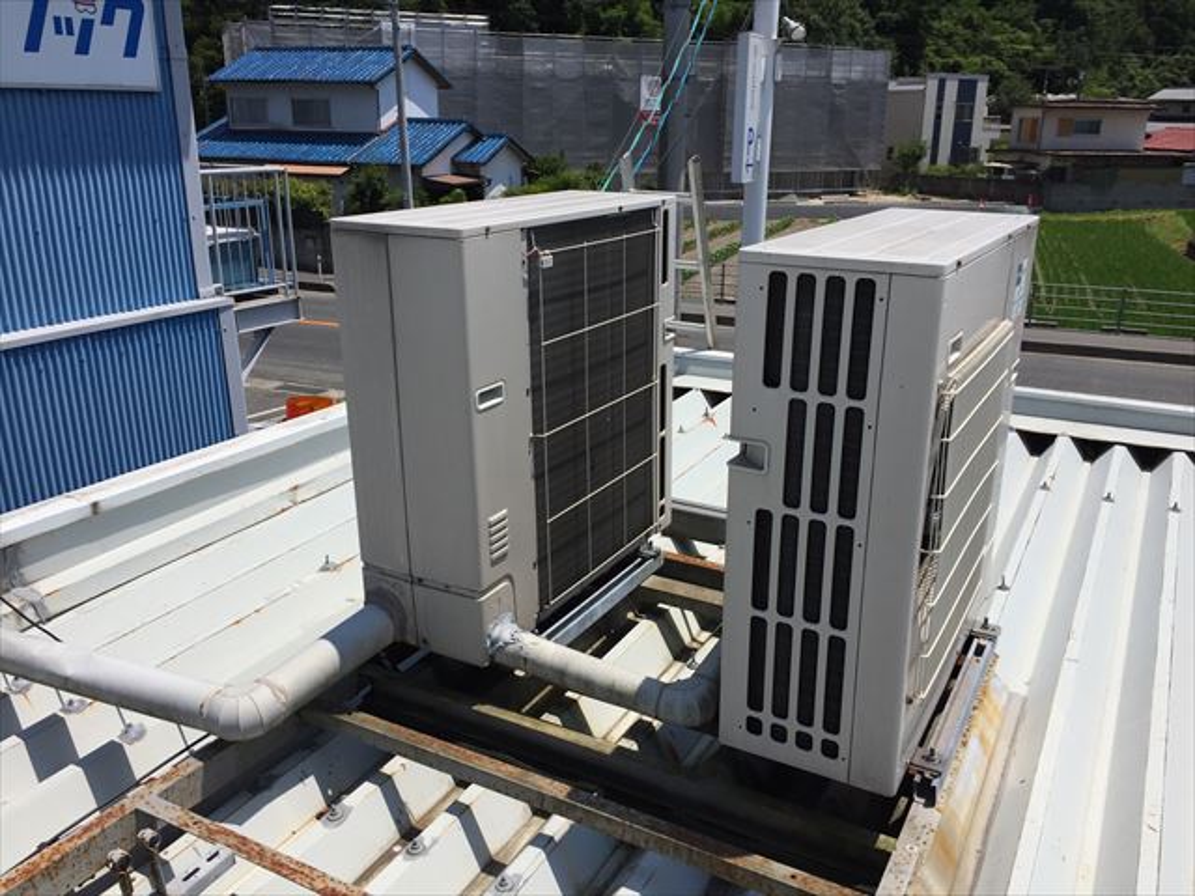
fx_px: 1001
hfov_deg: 61.7
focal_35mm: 29
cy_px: 448
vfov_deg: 48.2
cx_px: 598
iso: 32
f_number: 2.2
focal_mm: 4.15
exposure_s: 1/4405
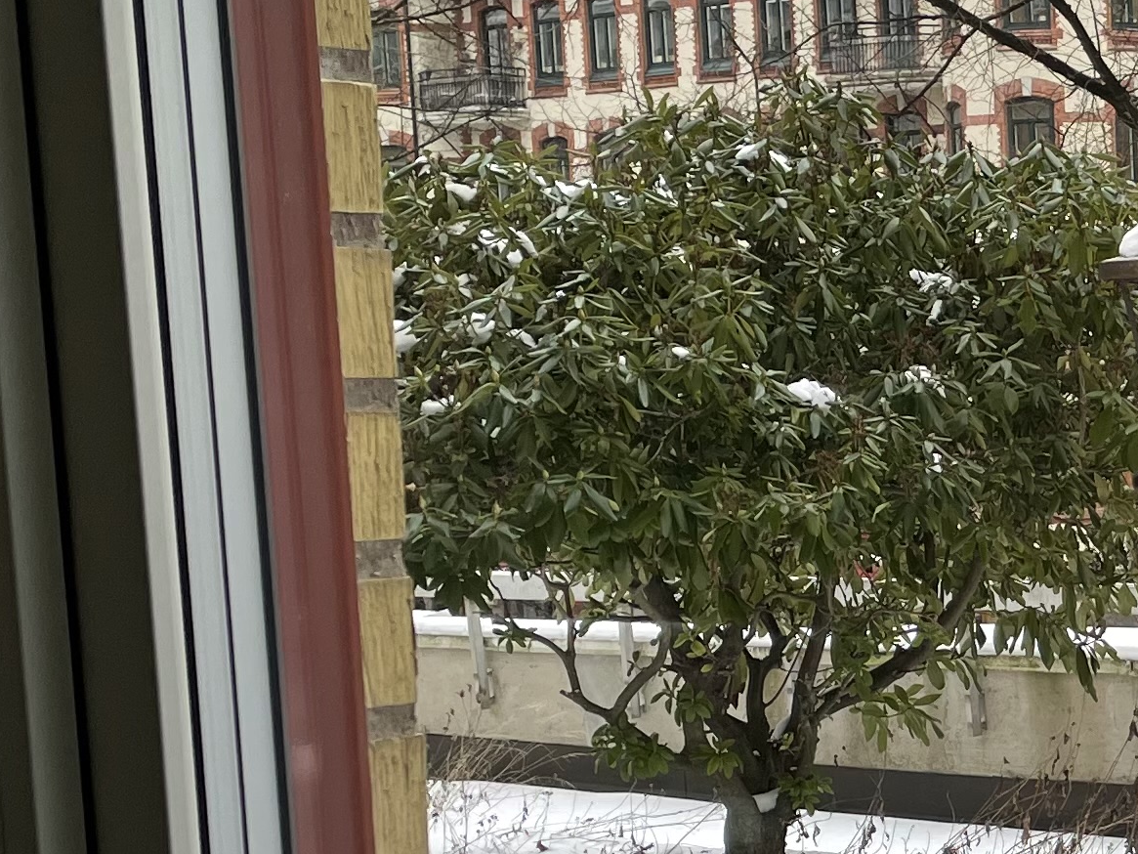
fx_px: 2959
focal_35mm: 90
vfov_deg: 16.3
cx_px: 1504
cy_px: 628
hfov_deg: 19.9
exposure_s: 1/222
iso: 32
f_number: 1.6
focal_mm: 4.2
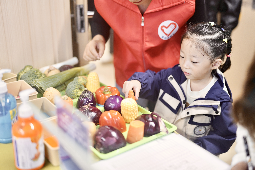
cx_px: 128
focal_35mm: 50
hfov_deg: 39.6
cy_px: 85
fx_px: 354
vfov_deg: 27.0
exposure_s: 1/125
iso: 640
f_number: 1.4
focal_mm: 50
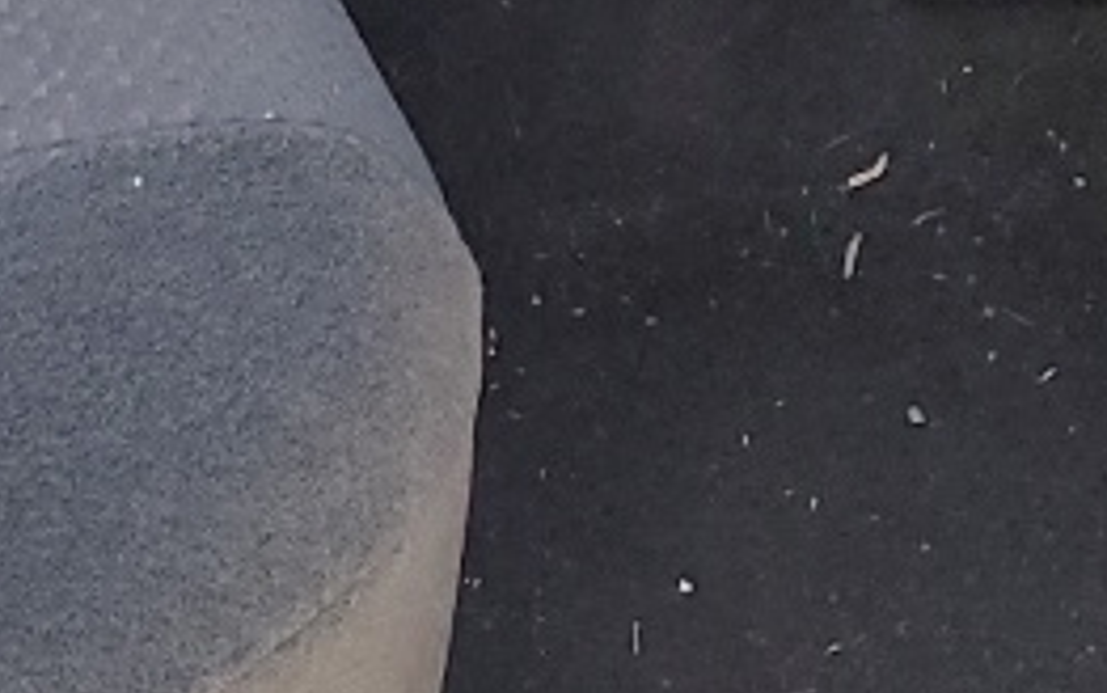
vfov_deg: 6.9
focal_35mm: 168
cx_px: -689
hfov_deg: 11.8
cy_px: -1555
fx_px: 5071
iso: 70
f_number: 1.5
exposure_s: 1/120
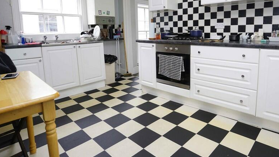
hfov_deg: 80.5
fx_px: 163
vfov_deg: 50.4
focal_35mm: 22
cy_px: 50
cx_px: 163
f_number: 5
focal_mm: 16
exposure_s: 1/60
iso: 160
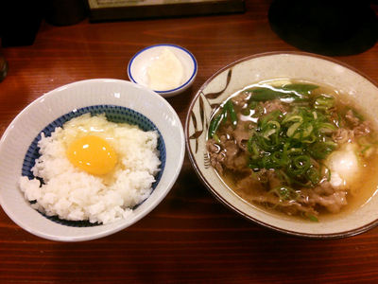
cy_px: 142
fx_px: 328
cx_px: 189
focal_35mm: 30
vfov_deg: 46.8
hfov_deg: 60.0
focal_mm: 4.06
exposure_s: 1/21
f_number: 1.94
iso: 160
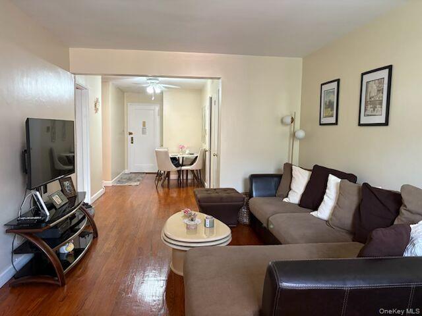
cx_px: 211
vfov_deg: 53.1
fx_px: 317
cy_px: 158
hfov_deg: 67.3
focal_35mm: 26
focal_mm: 5.96
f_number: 1.6
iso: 320
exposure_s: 1/60
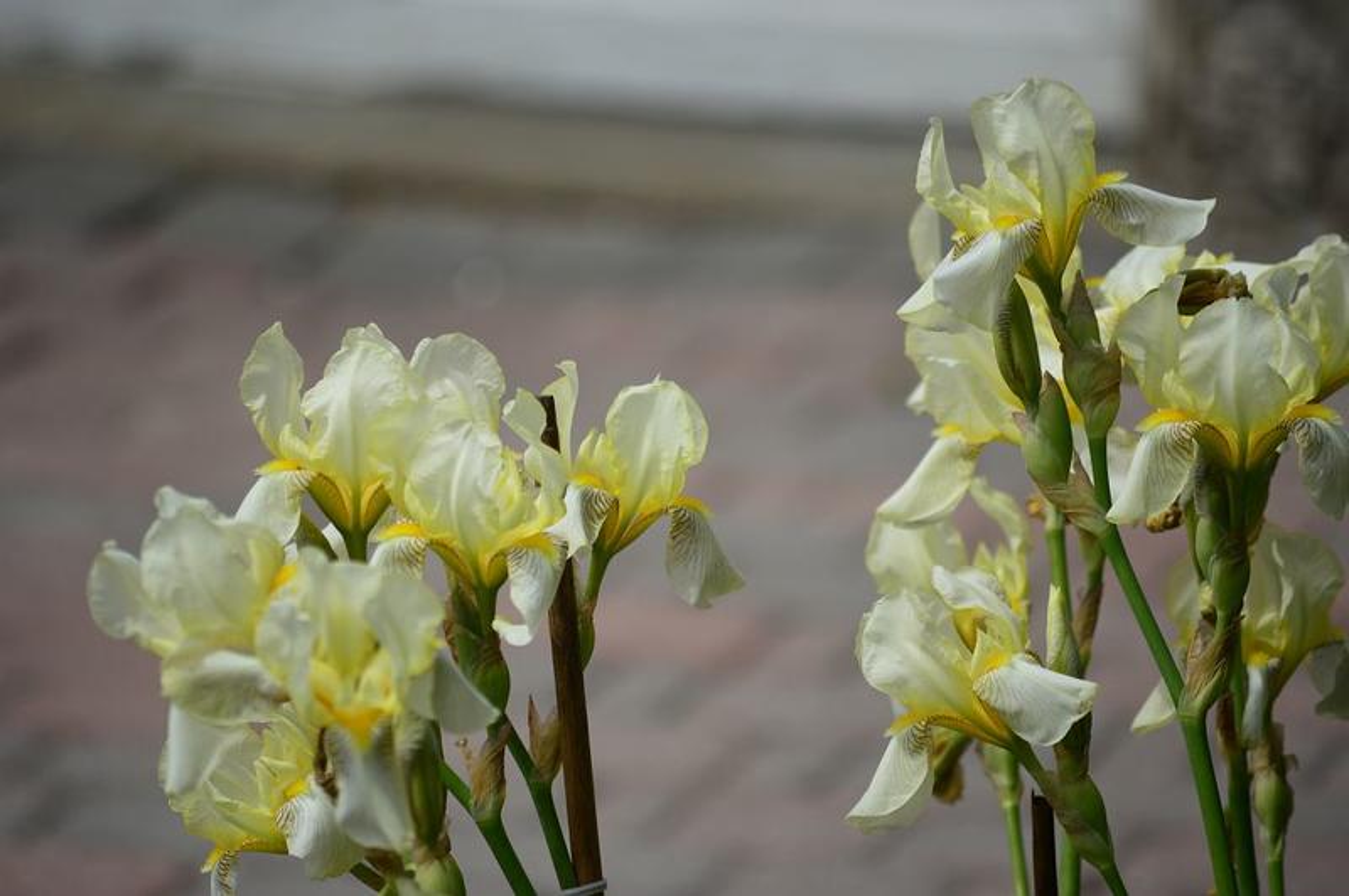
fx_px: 9267
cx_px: 674
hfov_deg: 8.3
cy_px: 448
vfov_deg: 5.5
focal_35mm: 248
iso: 100
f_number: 5.3
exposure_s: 1/500
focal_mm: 165
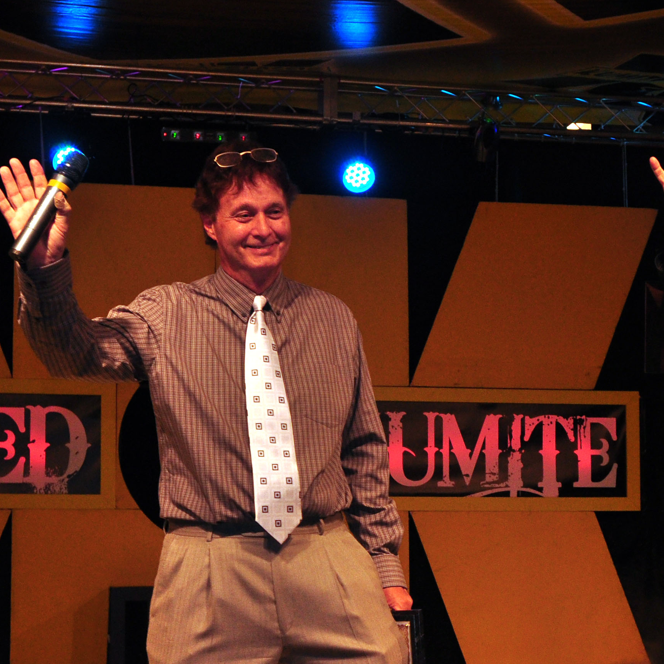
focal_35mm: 79
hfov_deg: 21.7
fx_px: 1716
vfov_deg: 21.7
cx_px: 521
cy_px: 484
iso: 500
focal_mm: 25
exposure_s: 1/200
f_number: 6.3
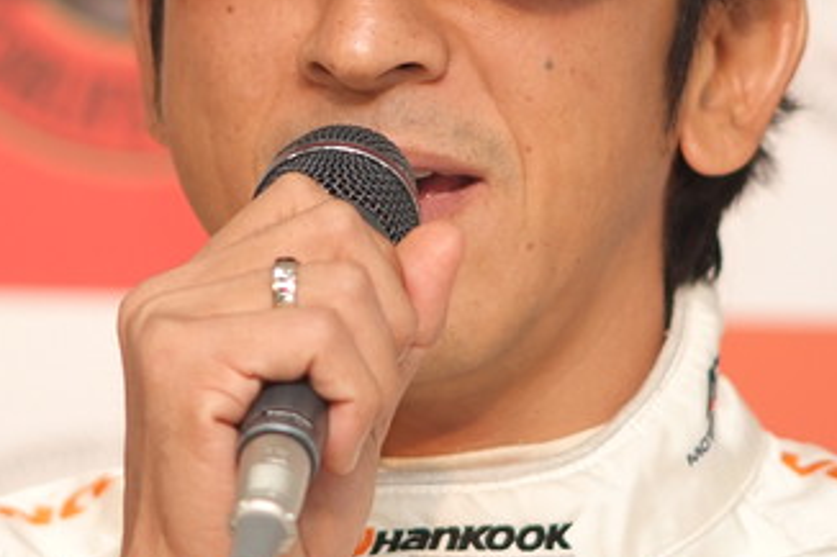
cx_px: 416
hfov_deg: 3.5
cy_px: 82
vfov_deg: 2.3
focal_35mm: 597
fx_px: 13873
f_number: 2.8
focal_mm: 180
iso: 320
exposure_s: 1/125
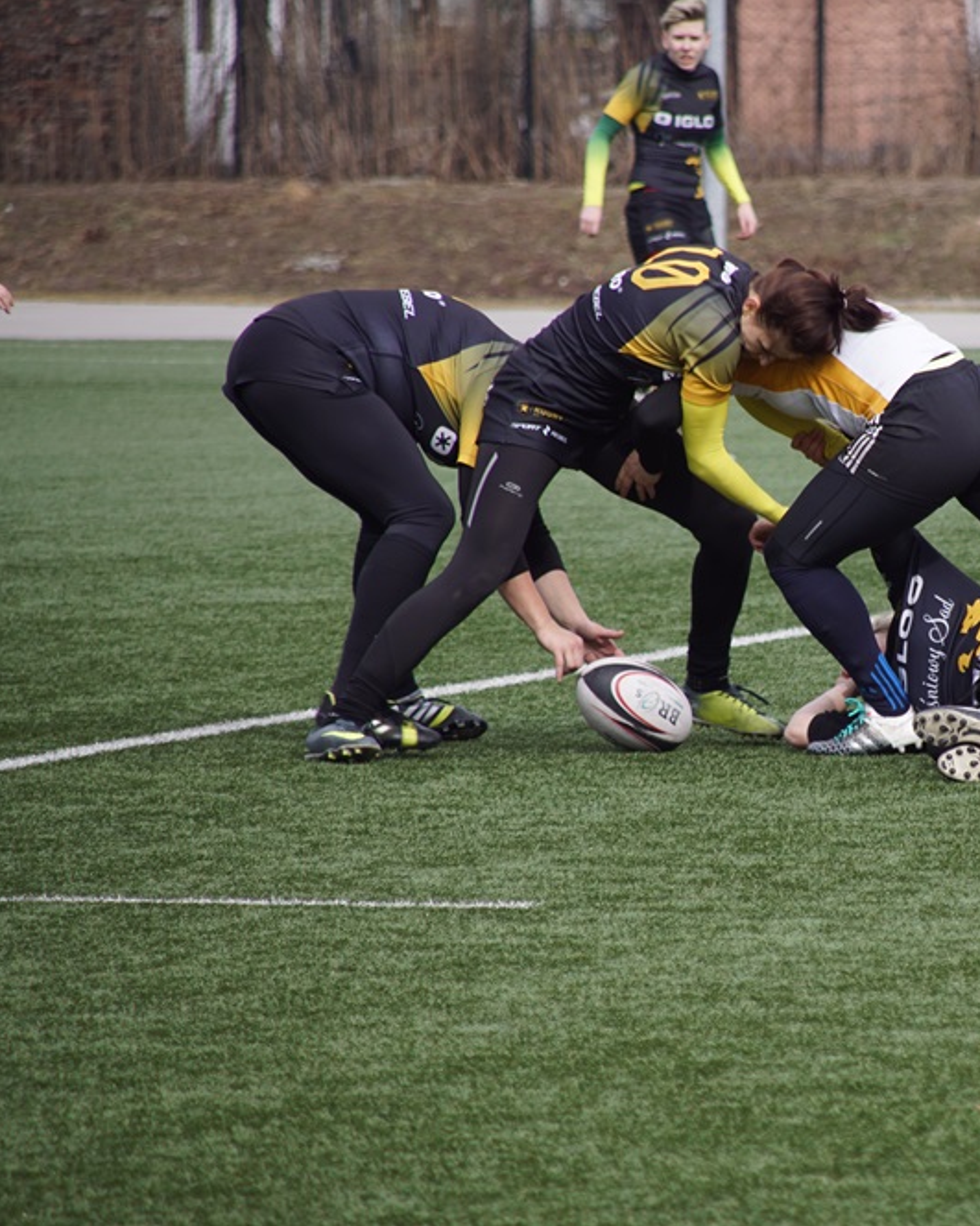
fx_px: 15376
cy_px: 612
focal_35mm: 424
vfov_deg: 4.6
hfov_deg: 3.6
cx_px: 919
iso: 200
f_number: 6.3
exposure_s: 1/320
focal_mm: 200
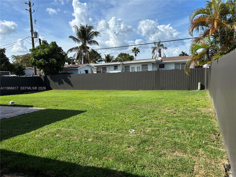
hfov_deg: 67.3
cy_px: 88
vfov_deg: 53.1
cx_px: 118
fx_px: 177
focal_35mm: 26
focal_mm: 5.96
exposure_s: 1/3021
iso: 50
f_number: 1.6
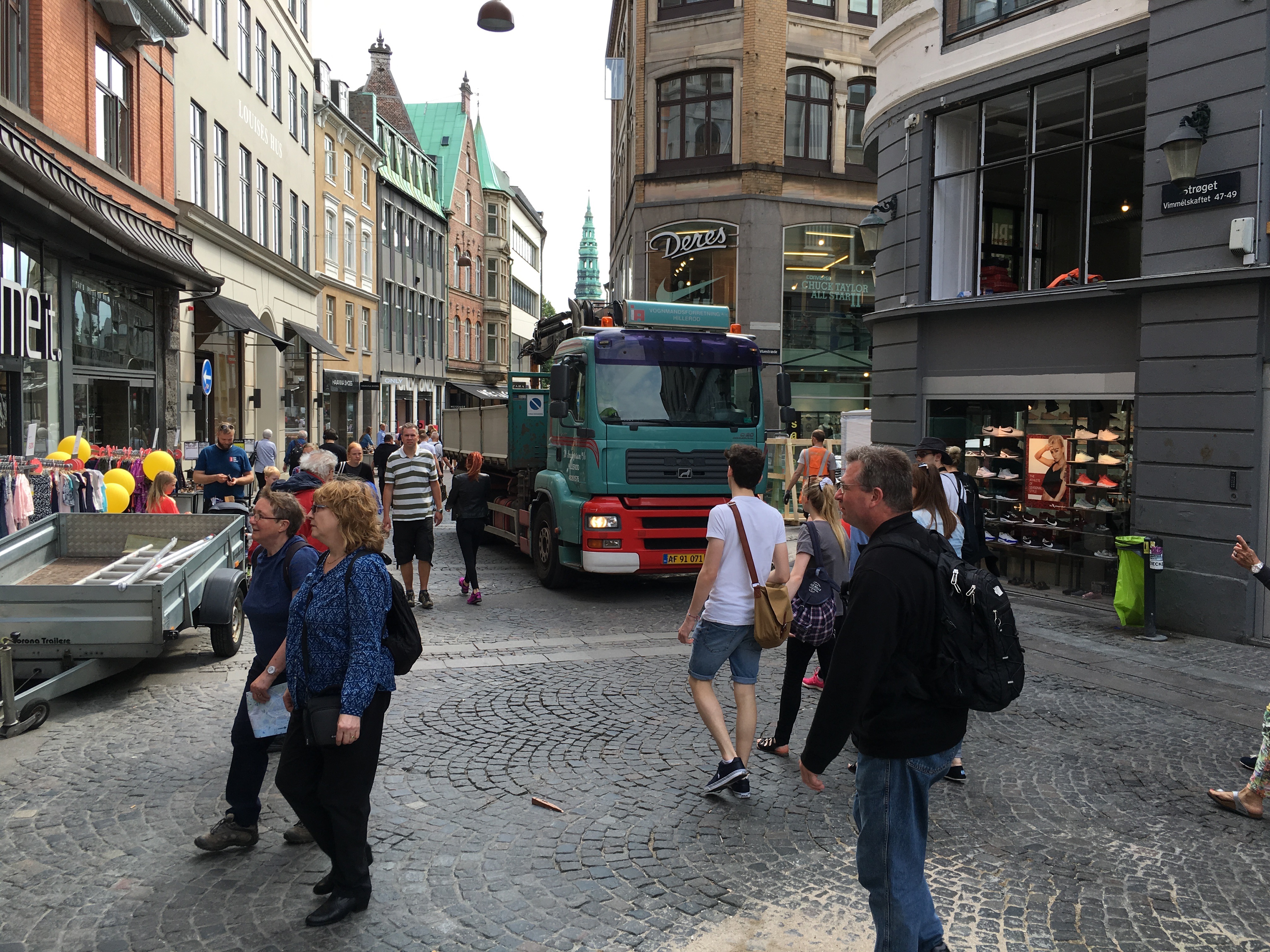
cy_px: 476
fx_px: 1064
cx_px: 635
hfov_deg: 61.7
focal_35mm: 29
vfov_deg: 48.2
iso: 25
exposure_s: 1/472
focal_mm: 4.15
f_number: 2.2
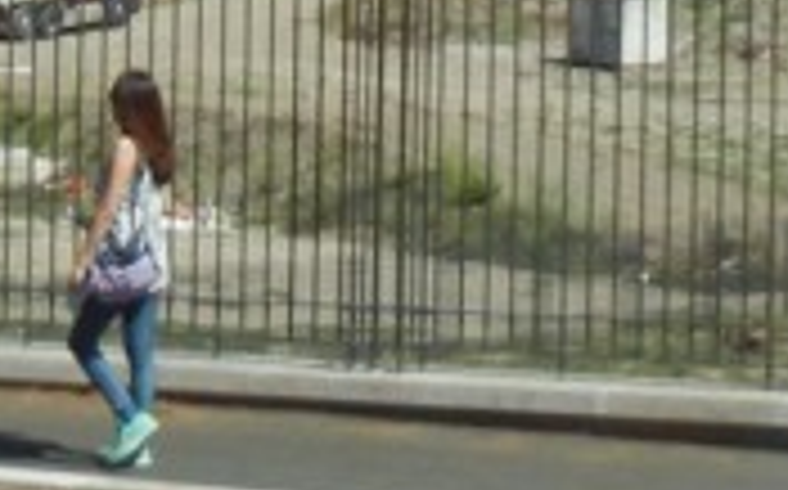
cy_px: -571
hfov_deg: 8.6
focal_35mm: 242
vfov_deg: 5.3
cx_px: 716
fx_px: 5192
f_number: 7.4
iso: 160
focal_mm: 7.1
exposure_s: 1/350
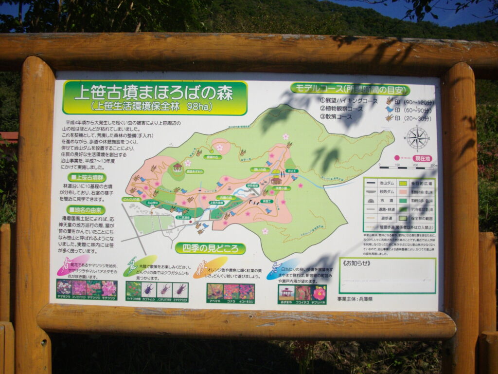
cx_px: 249
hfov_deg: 50.1
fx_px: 532
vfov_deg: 38.7
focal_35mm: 37
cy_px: 187
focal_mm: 6.2
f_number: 5.6
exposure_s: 1/800
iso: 100
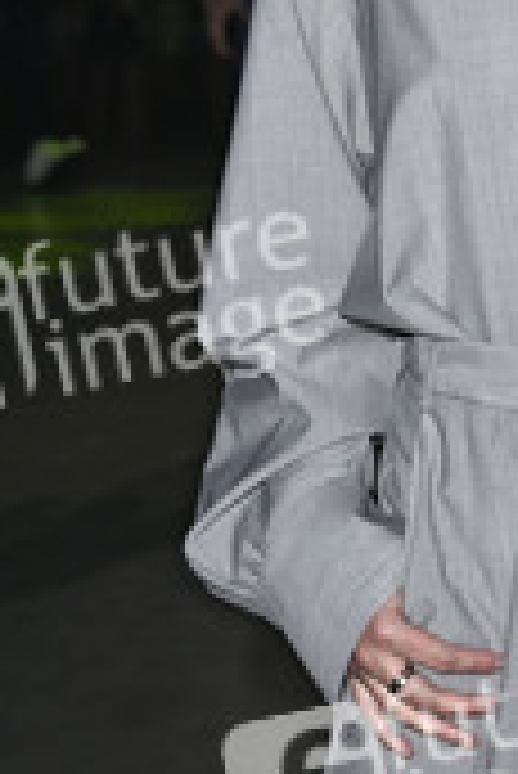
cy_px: 94
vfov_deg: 12.2
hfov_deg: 8.2
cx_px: 586
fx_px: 3597
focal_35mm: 167
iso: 1250
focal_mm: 72
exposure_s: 1/125
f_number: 5.6
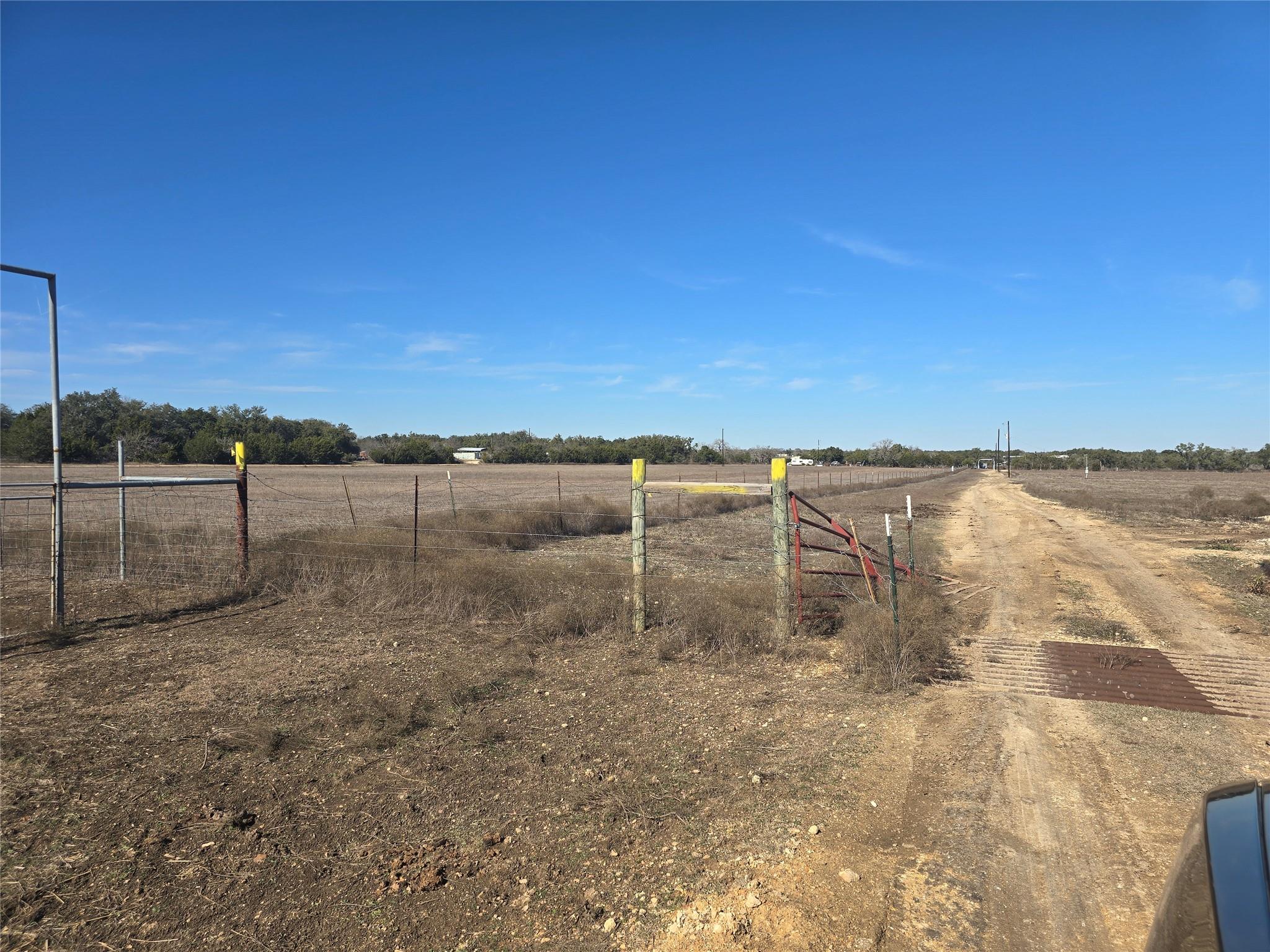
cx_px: 635
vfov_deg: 58.9
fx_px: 844
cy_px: 476
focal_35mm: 23
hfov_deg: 73.9
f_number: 1.7
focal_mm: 6.3
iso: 12
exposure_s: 1/994
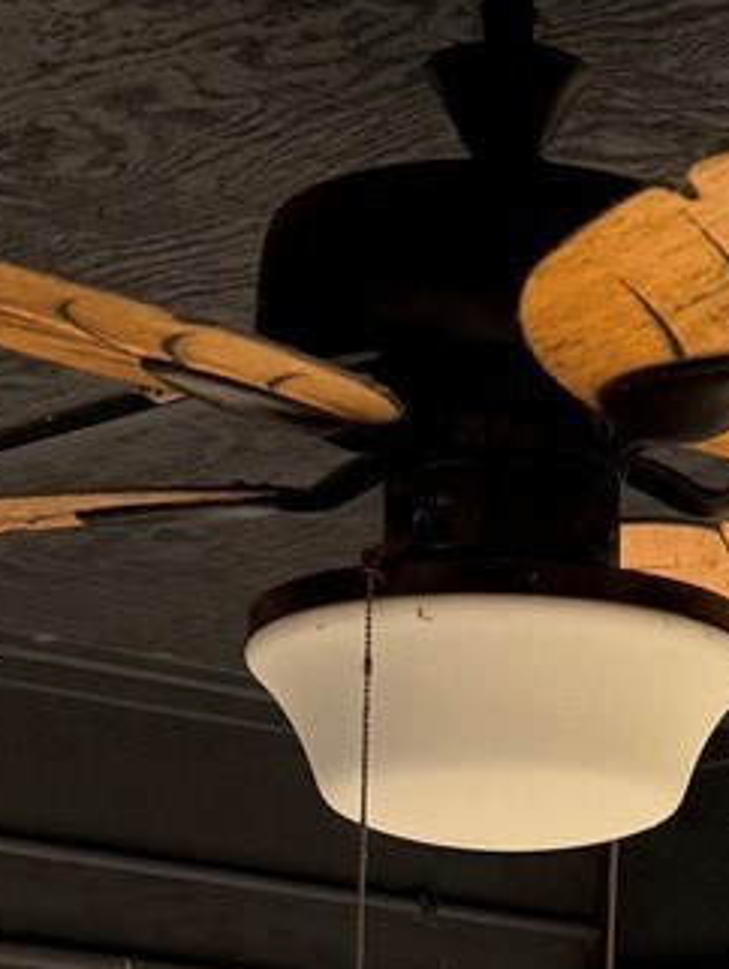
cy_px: 2278
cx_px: 654
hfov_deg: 10.3
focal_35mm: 143
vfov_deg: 11.5
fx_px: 4010
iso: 80
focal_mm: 6.76
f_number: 1.78
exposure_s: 1/1855
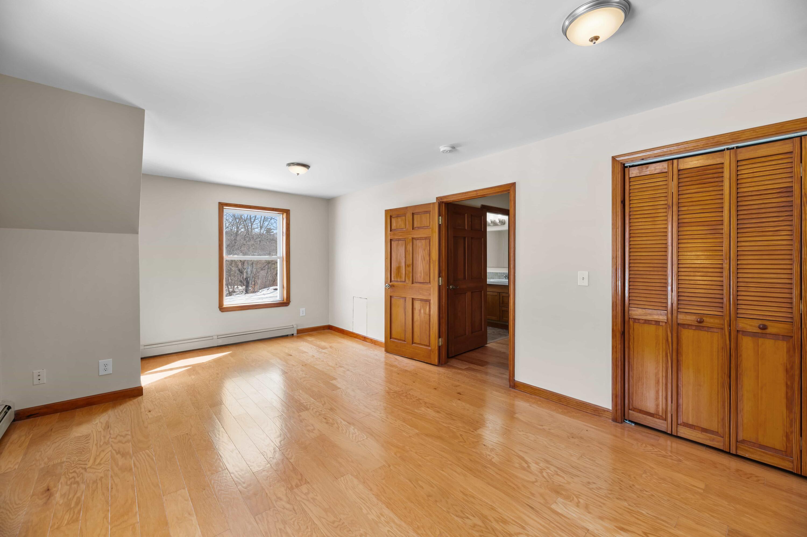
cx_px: 404
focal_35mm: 14
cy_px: 268
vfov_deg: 81.1
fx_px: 314
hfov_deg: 104.3
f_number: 8
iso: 800
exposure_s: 1/30
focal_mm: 14
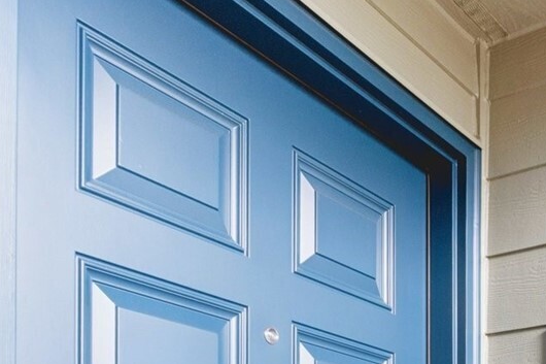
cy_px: 516
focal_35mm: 48
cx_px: 528
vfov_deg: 23.5
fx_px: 728
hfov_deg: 37.4
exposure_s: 1/1.67
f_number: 9
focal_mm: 10
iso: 200
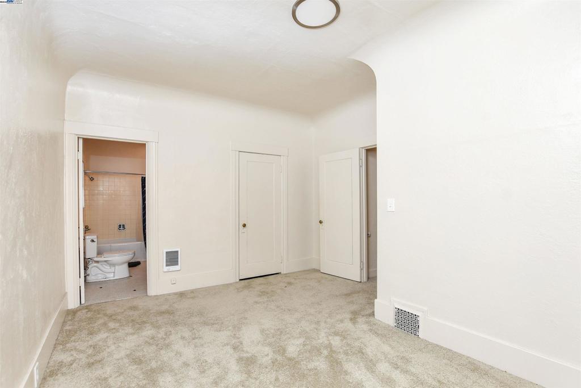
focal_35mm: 15
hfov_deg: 100.4
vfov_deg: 77.3
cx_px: 290
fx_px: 242
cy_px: 194
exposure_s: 1/60
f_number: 4.5
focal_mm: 10
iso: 200
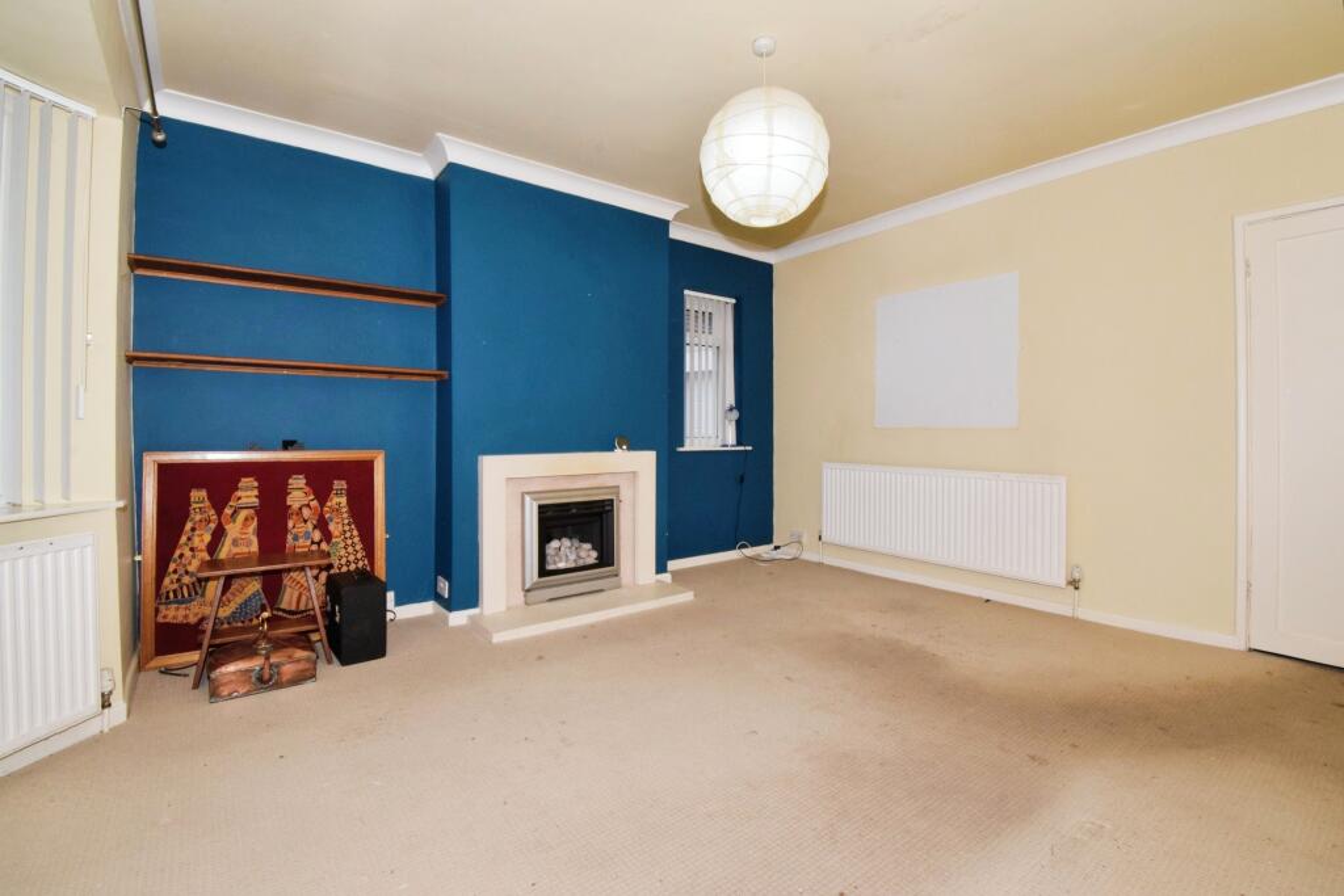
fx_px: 560
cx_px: 672
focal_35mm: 15
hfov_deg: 100.4
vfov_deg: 77.3
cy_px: 448
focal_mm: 10
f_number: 16
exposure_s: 1/60
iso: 1000
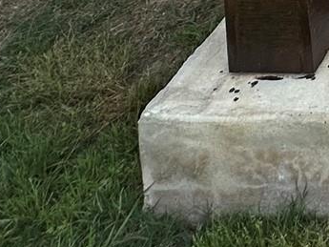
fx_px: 789
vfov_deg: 11.9
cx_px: 642
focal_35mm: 83
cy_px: -443
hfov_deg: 17.5
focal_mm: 2.22
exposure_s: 1/729
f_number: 2.2
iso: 40
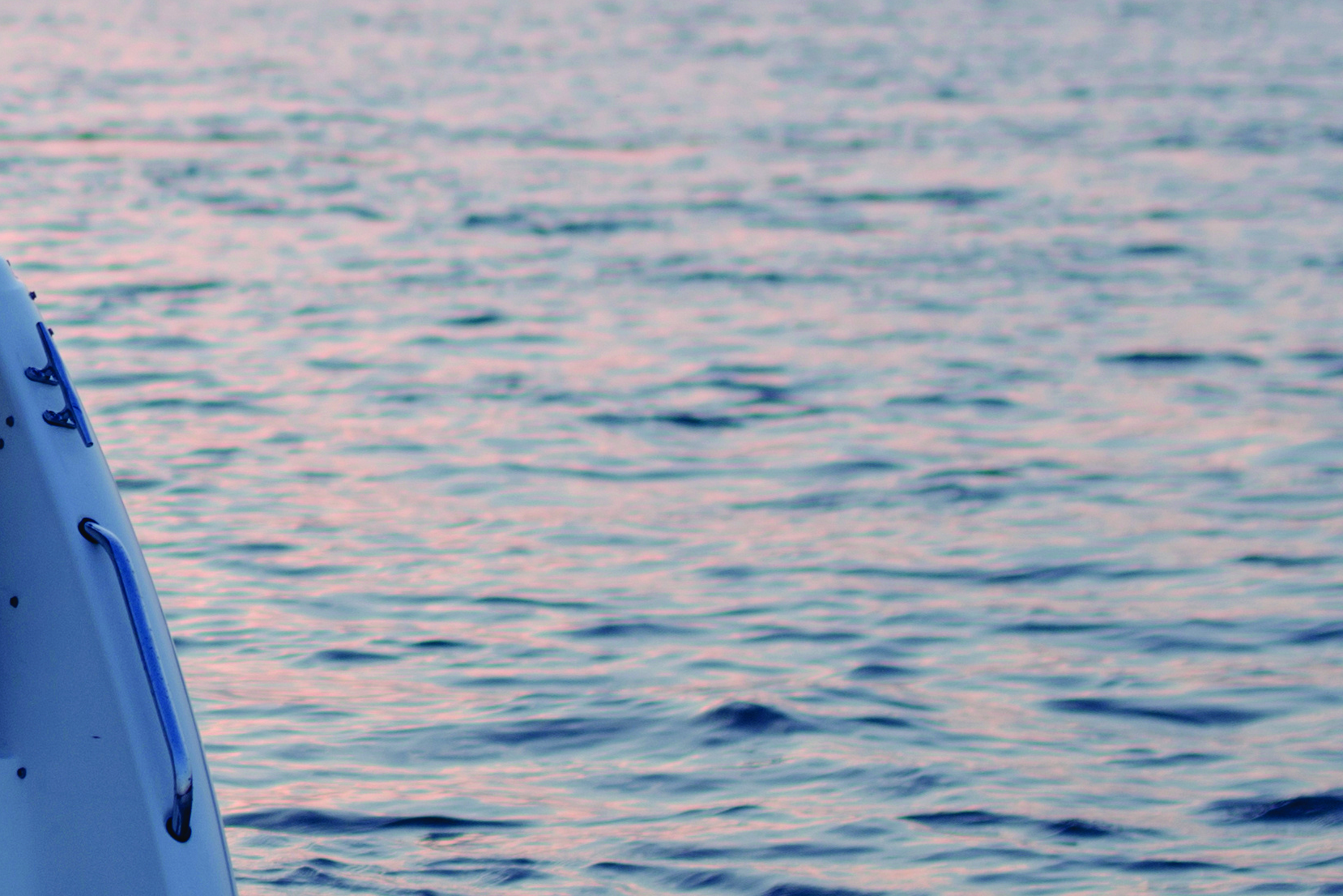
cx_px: -685
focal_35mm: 222
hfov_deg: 9.0
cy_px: 53
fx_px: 8283
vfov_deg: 6.2
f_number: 2.8
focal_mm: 50
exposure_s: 1/500
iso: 100
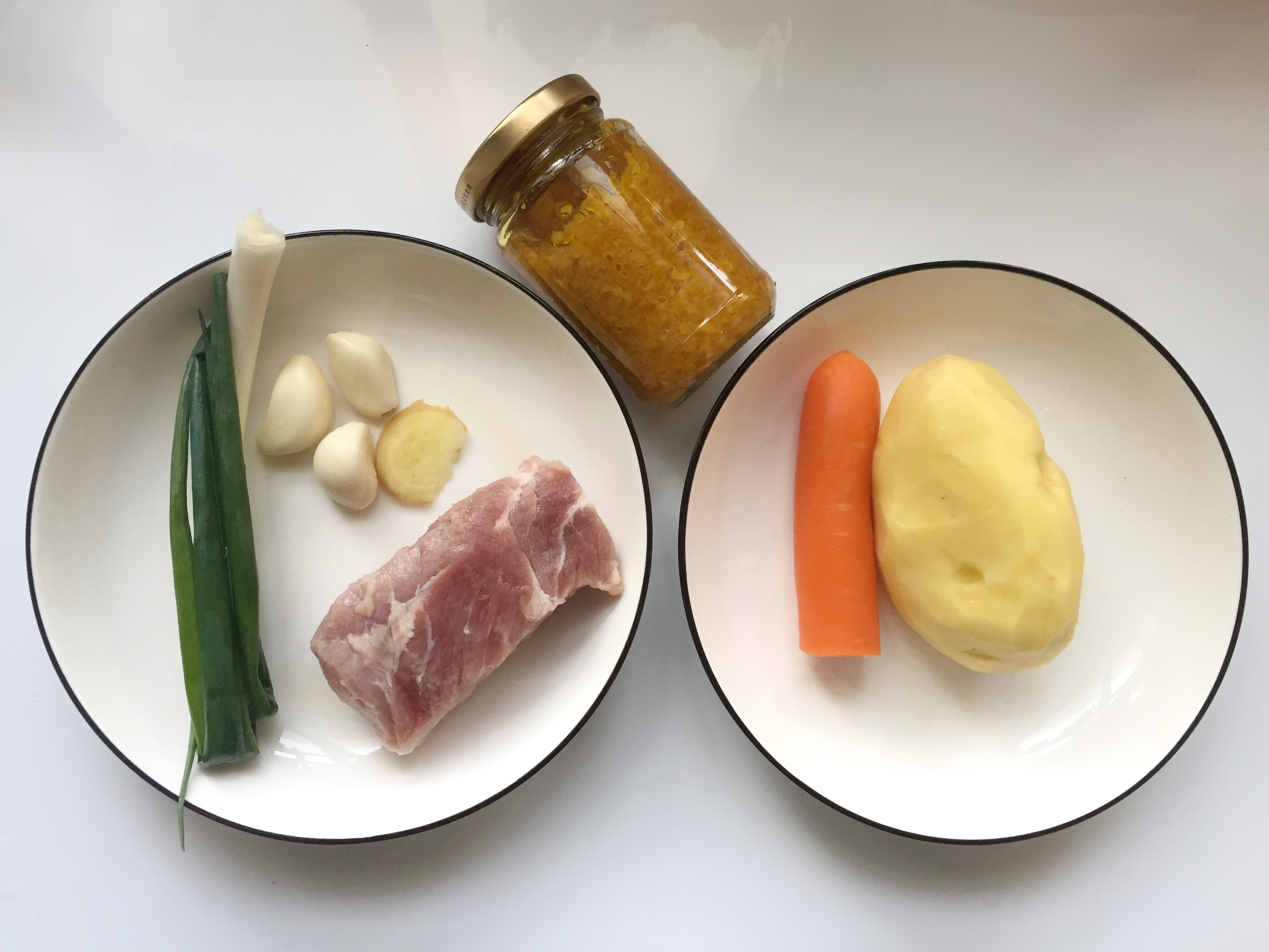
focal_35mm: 29
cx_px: 634
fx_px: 1063
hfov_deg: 61.7
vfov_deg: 48.2
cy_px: 476
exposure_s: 1/33
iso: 40
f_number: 2.2
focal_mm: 4.15
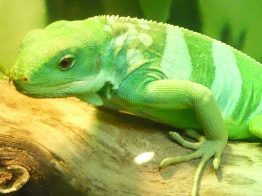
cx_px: 231
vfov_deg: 13.1
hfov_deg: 17.2
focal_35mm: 113
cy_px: 68
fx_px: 855
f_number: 2.8
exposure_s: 1/30
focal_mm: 5.5
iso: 400
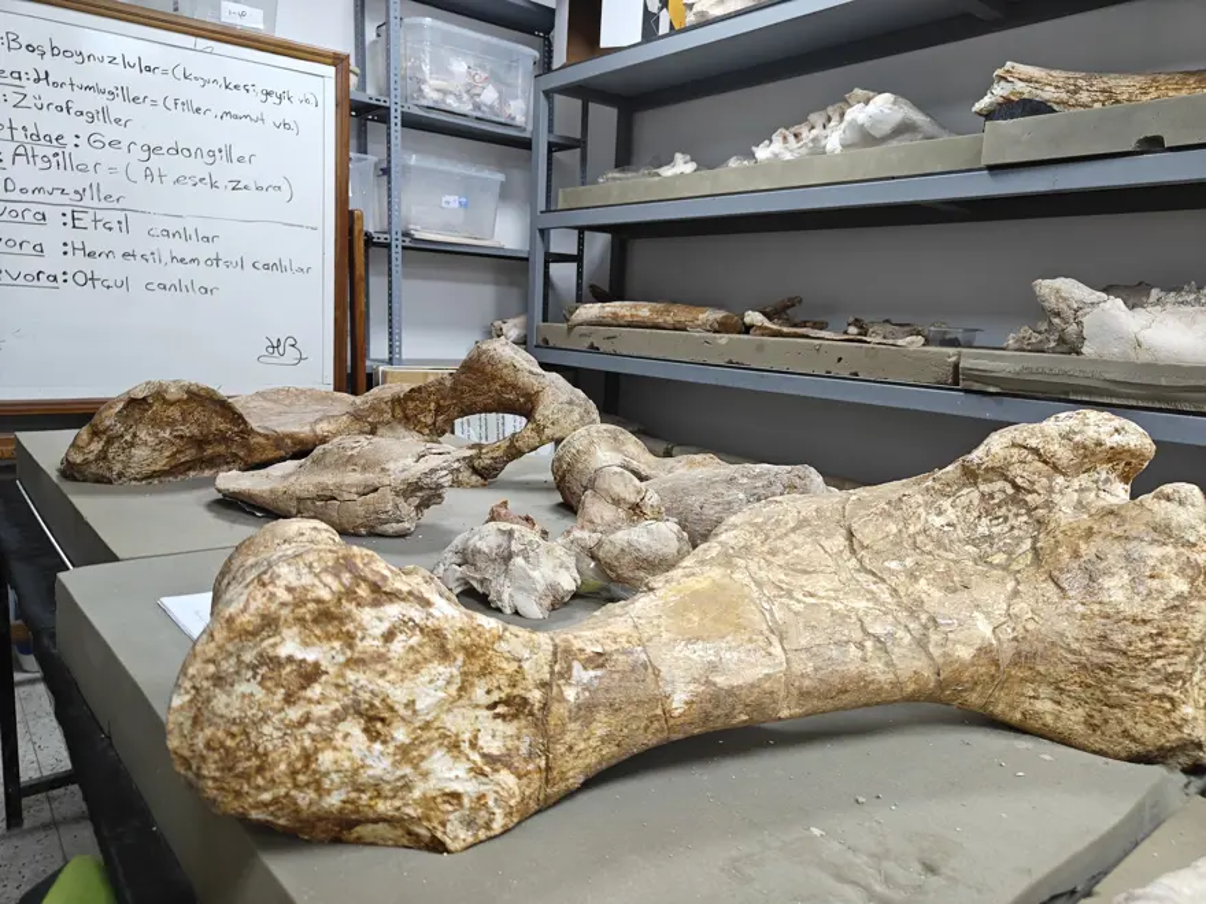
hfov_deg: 71.6
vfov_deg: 56.8
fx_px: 836
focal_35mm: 24
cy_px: 452
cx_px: 603
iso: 125
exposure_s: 1/50
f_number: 1.8
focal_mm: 5.59
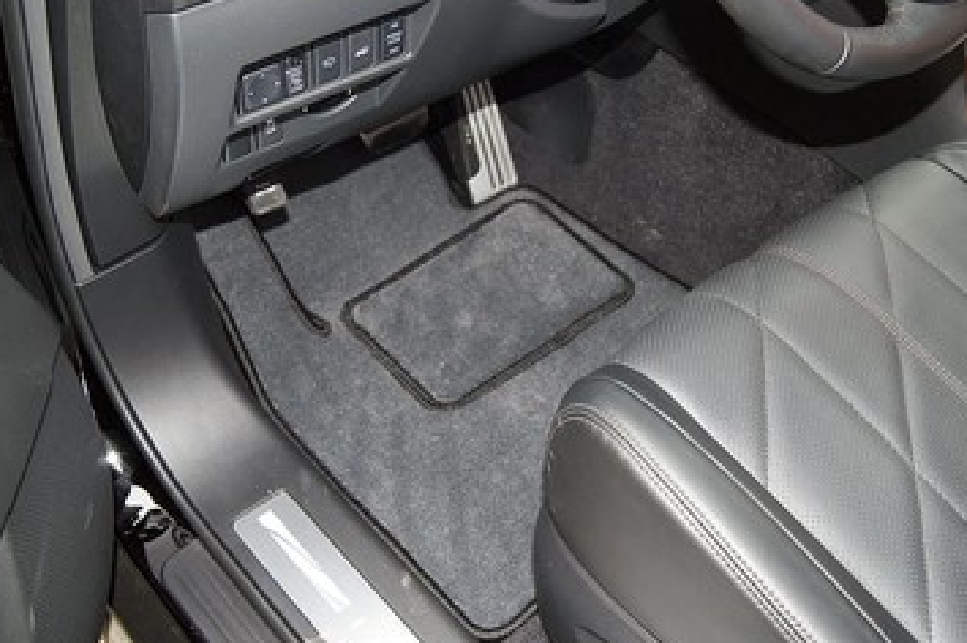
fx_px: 1047
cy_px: 342
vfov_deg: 34.1
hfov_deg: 49.6
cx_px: 493
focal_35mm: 39
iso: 400
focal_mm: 22
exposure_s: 1/160
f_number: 4
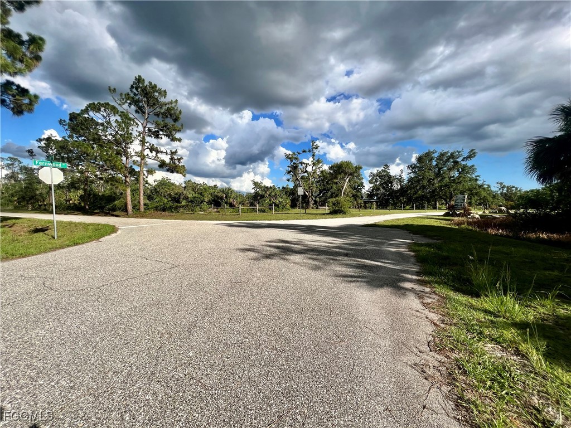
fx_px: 214
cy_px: 214
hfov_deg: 106.2
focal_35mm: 13
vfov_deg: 89.9
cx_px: 286
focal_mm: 1.57
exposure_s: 1/2222
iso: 32
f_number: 1.8
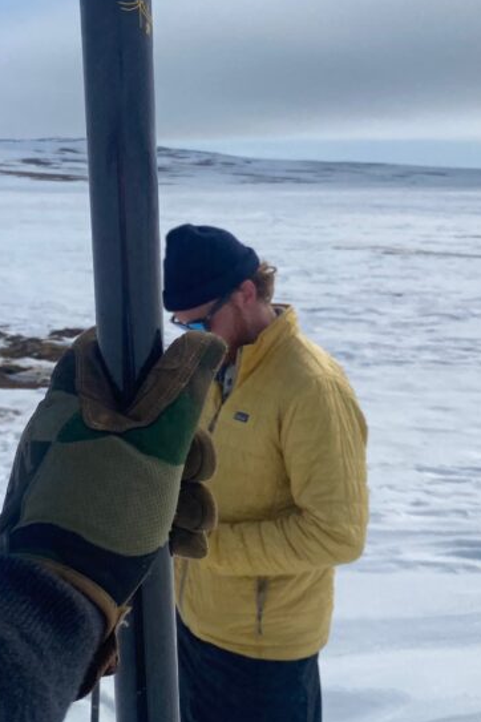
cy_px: 324
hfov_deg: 26.1
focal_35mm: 51
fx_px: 1022
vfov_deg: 38.8
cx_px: 116
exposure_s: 1/12658
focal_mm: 4.25
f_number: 1.8
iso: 32
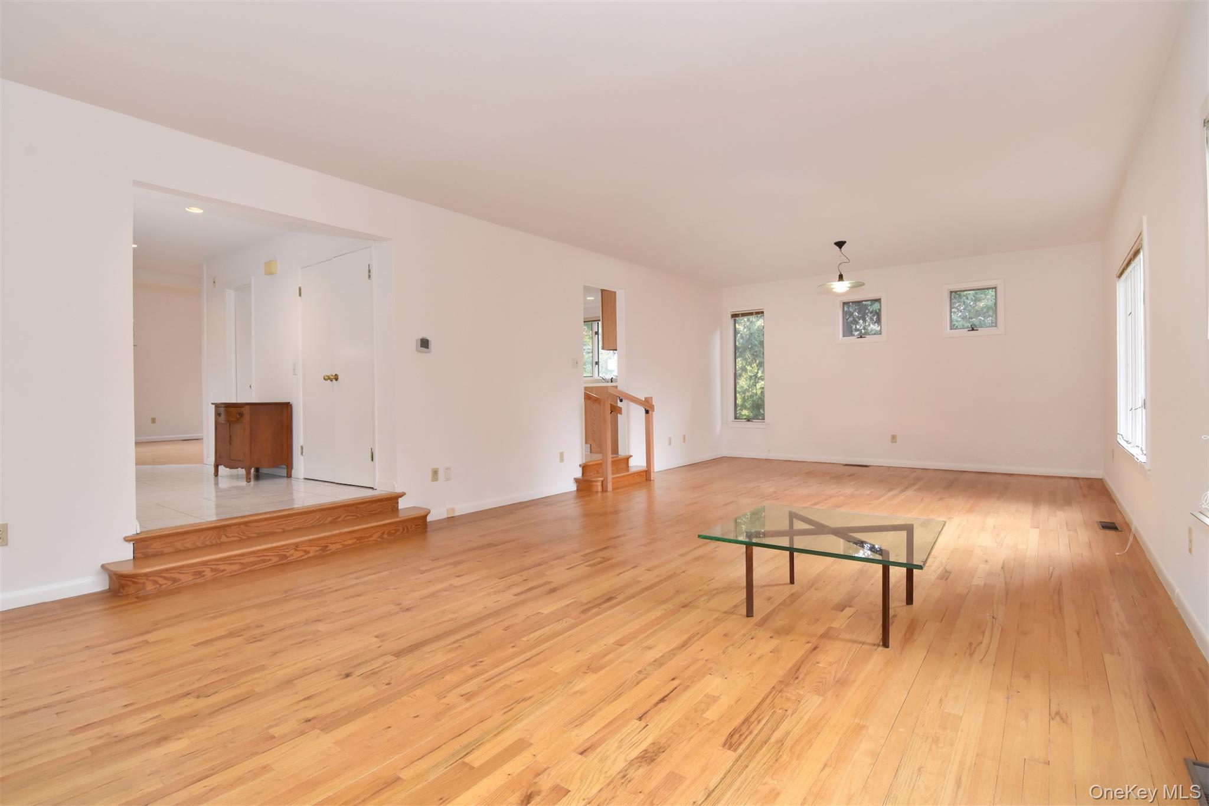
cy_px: 403
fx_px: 554
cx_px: 604
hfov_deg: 95.0
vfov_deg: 72.0
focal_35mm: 16
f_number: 11
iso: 640
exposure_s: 1/25
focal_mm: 11
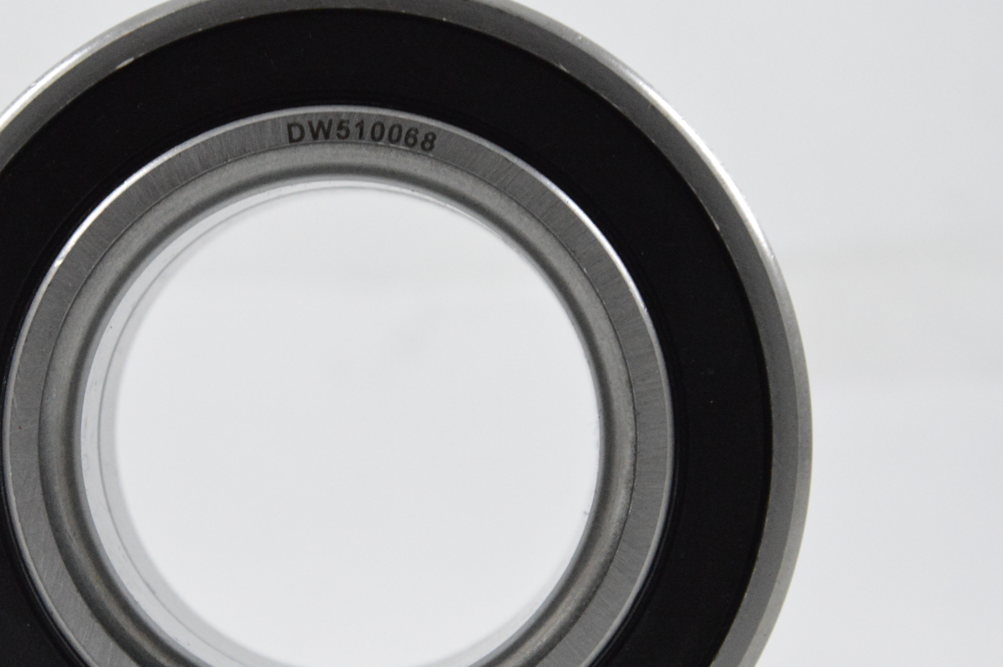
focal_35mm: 202
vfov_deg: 6.8
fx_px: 5617
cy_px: 438
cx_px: 337
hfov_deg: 10.2
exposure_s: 1/100
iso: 3200
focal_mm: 85
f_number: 8
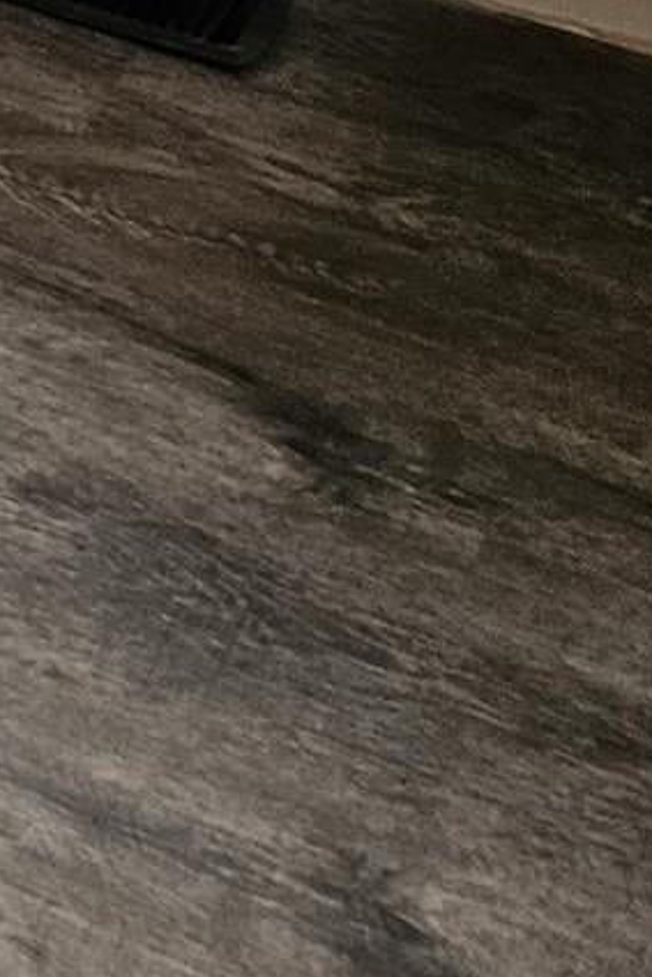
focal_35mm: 130
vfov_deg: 12.7
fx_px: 3529
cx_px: -977
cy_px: -1254
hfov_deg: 9.3
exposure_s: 1/180
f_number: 1.8
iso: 200
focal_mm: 5.4
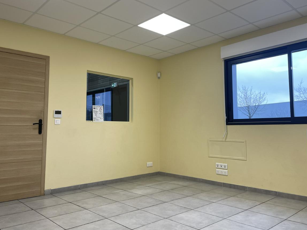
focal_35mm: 29
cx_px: 163
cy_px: 104
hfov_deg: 61.6
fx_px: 257
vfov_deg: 48.2
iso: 50
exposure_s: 1/100
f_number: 1.6
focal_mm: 4.2
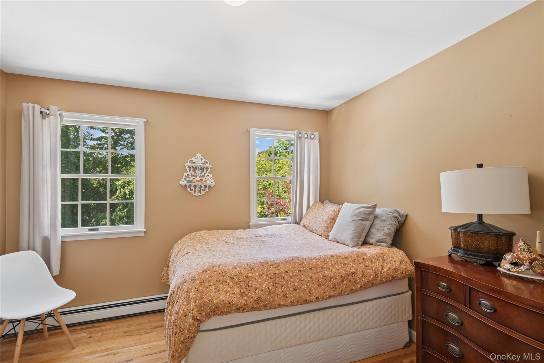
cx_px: 272
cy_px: 182
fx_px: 242
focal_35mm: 16
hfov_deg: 96.7
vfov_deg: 73.8
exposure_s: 1/10
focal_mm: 16
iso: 200
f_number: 9
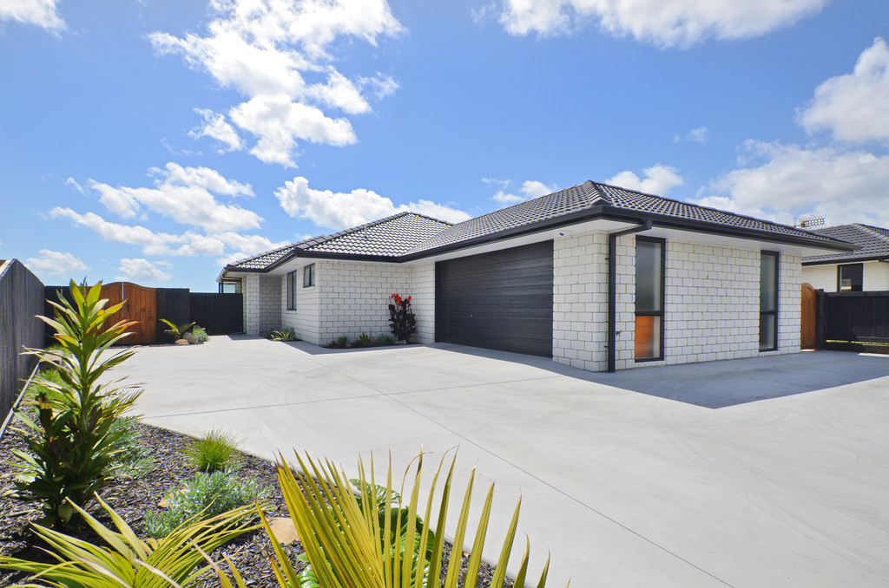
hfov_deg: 92.6
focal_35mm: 17
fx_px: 425
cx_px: 444
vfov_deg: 69.4
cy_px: 294
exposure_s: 1/500
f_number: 8
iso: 200
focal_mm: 11.5
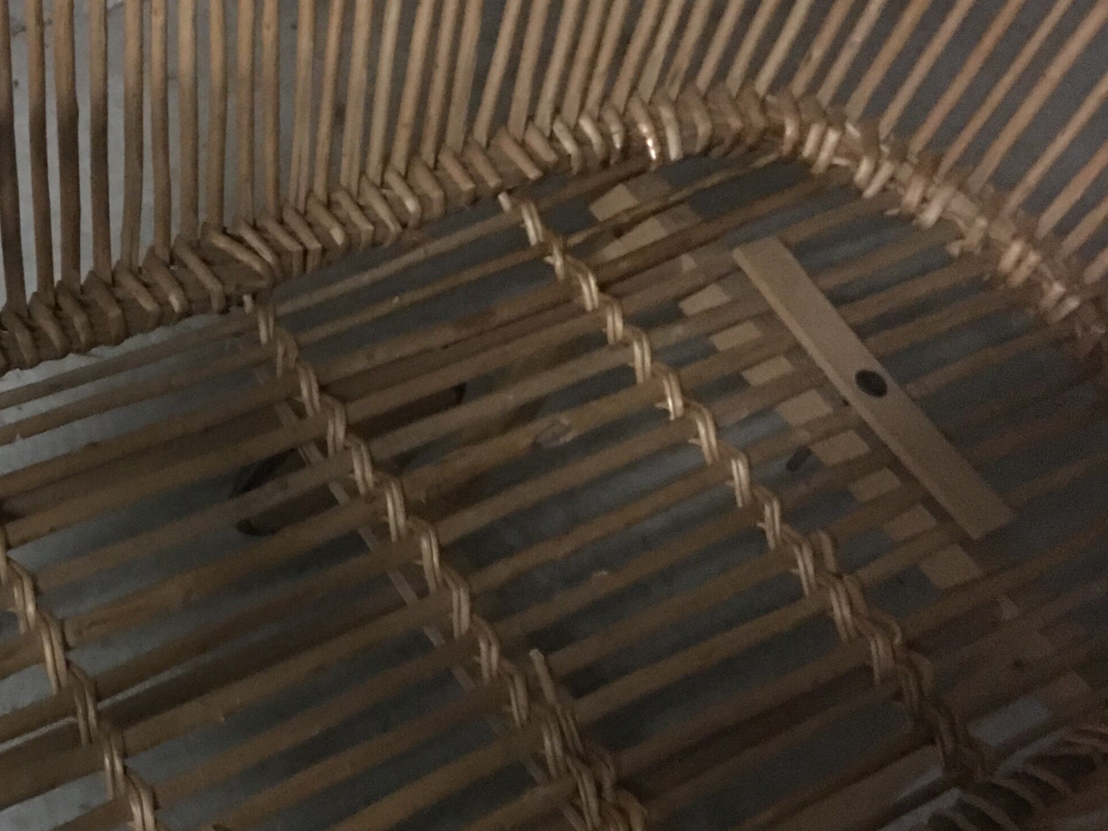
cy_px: 449
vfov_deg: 24.4
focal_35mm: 60
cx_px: -32
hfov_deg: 29.7
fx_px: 1921
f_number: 2.2
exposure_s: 1/4
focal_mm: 4.15
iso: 160
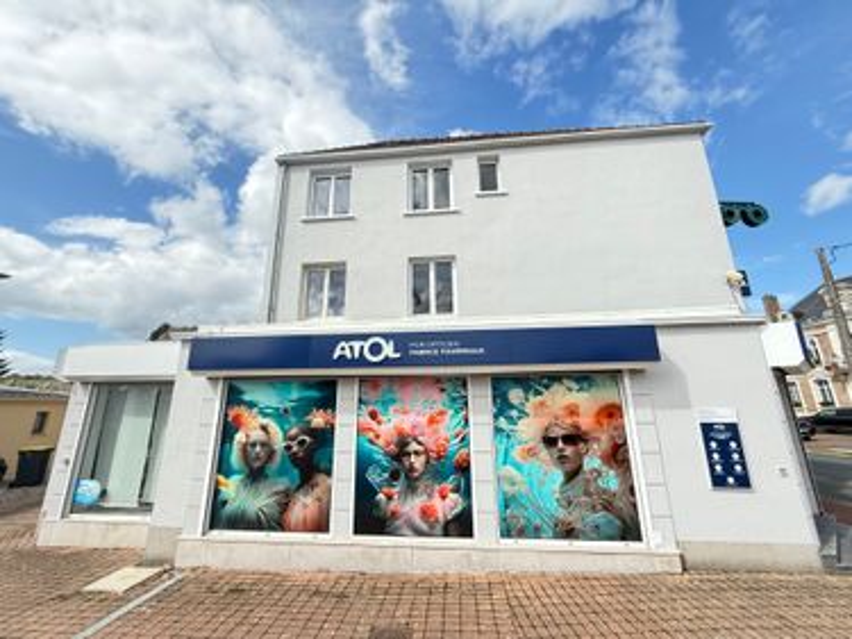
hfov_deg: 102.1
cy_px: 320
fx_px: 344
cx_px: 426
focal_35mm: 14
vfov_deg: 85.6
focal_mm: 2.22
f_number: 2.2
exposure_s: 1/985
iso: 64
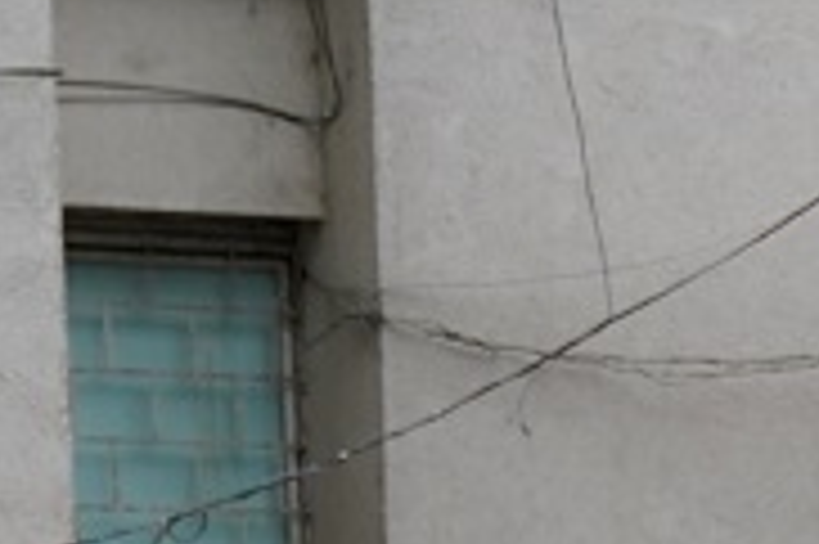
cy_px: 1412
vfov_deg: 5.5
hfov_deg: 8.0
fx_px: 5410
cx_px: 2012
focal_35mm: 238
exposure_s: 1/2500
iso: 320
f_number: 2.8
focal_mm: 36
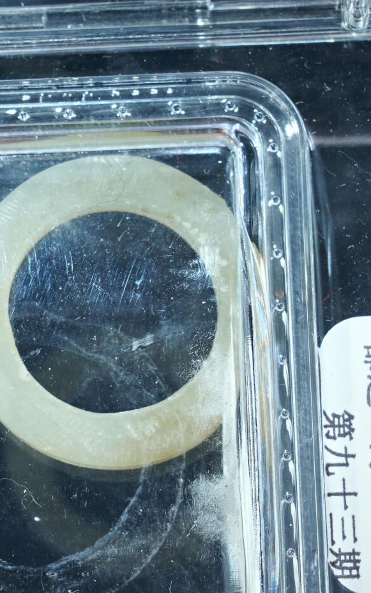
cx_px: 124
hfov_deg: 5.4
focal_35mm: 241
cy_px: 297
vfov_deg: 8.7
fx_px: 3900
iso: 100
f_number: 18
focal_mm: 105
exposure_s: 1/160
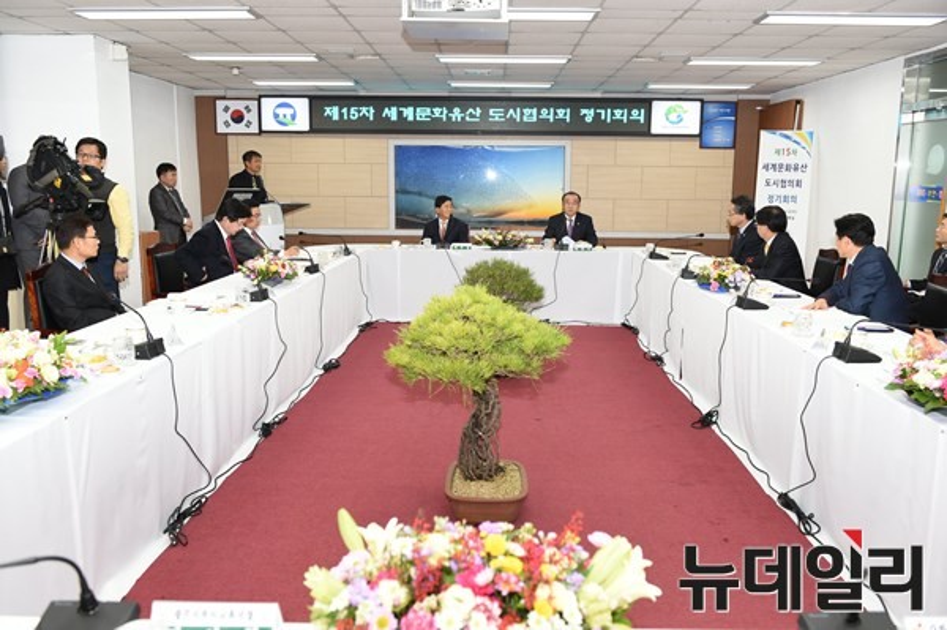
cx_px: 474
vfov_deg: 42.3
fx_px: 815
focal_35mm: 31
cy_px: 315
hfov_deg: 60.3
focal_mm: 31
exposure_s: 1/200
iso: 1600
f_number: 5
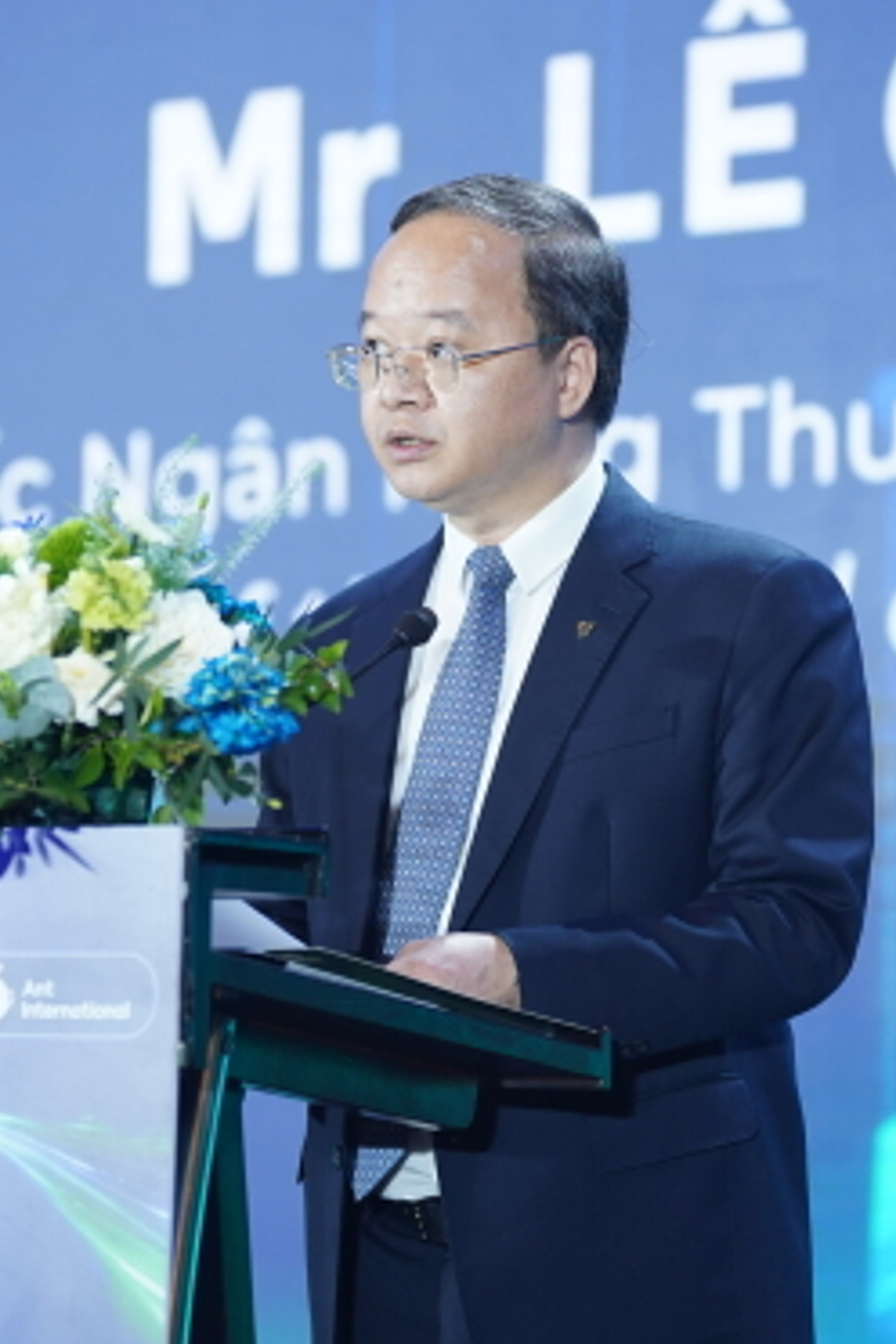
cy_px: 706
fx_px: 6272
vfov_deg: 12.2
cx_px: 329
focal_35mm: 168
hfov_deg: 8.2
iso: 640
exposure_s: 1/250
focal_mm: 92
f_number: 2.8
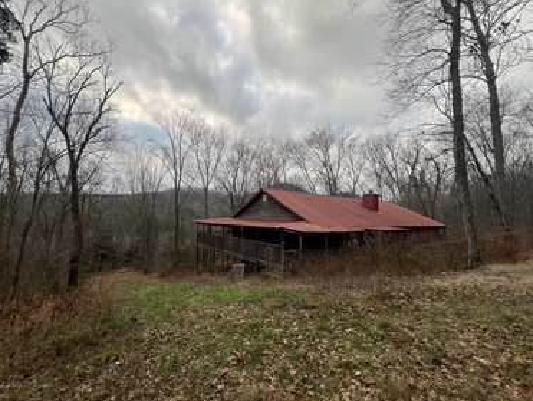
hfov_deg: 101.9
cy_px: 200
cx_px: 250
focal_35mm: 14
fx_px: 216
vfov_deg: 85.8
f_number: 1.8
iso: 32
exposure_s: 1/247
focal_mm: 1.57
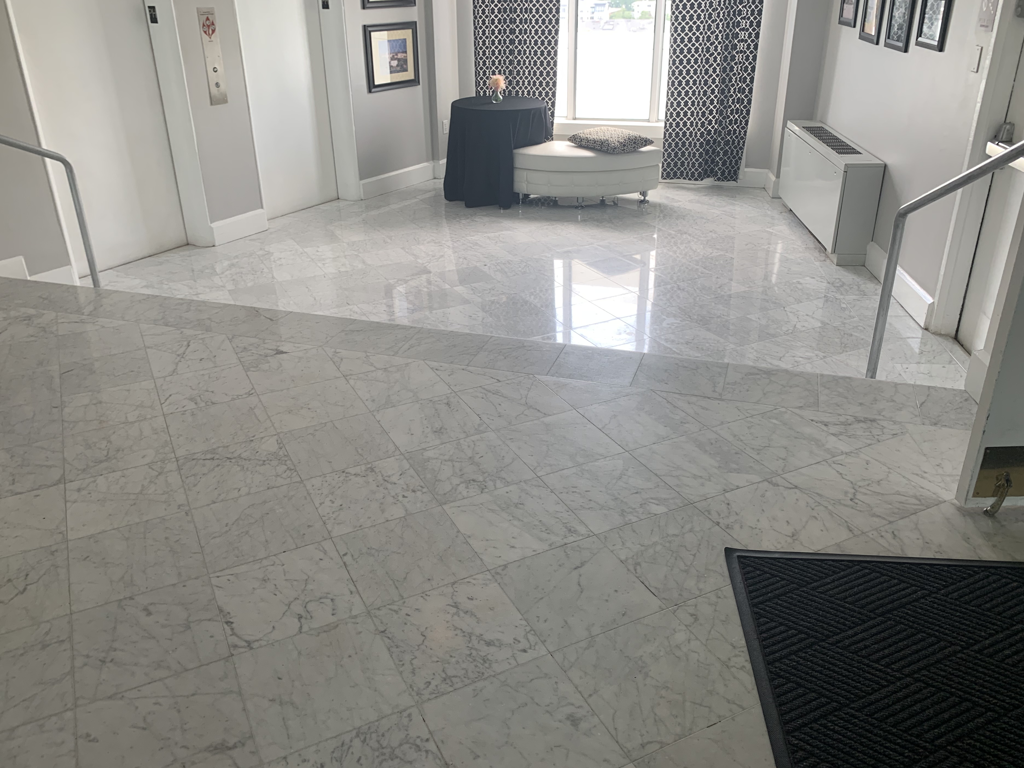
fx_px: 828
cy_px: 374
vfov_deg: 49.7
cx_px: 494
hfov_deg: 63.4
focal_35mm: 28
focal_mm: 4.25
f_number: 1.8
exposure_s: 1/120
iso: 64
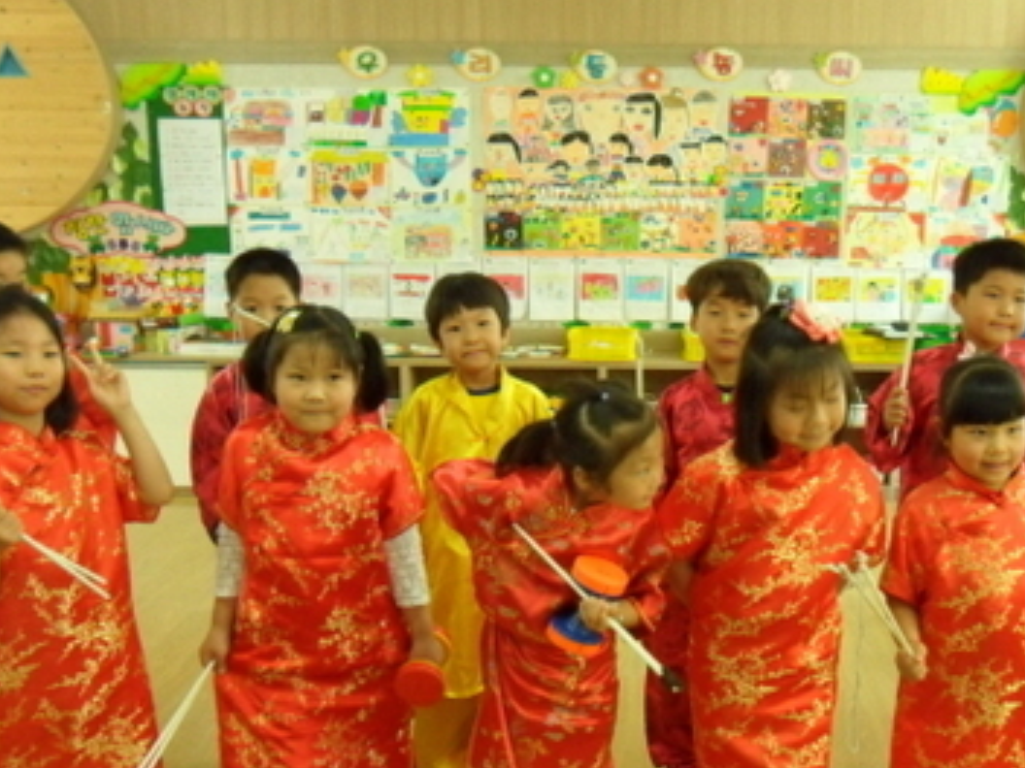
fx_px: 1273
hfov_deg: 43.4
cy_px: 483
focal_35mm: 43
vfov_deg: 33.4
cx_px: 652
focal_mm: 4.9
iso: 400
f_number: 3.5
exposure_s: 1/45
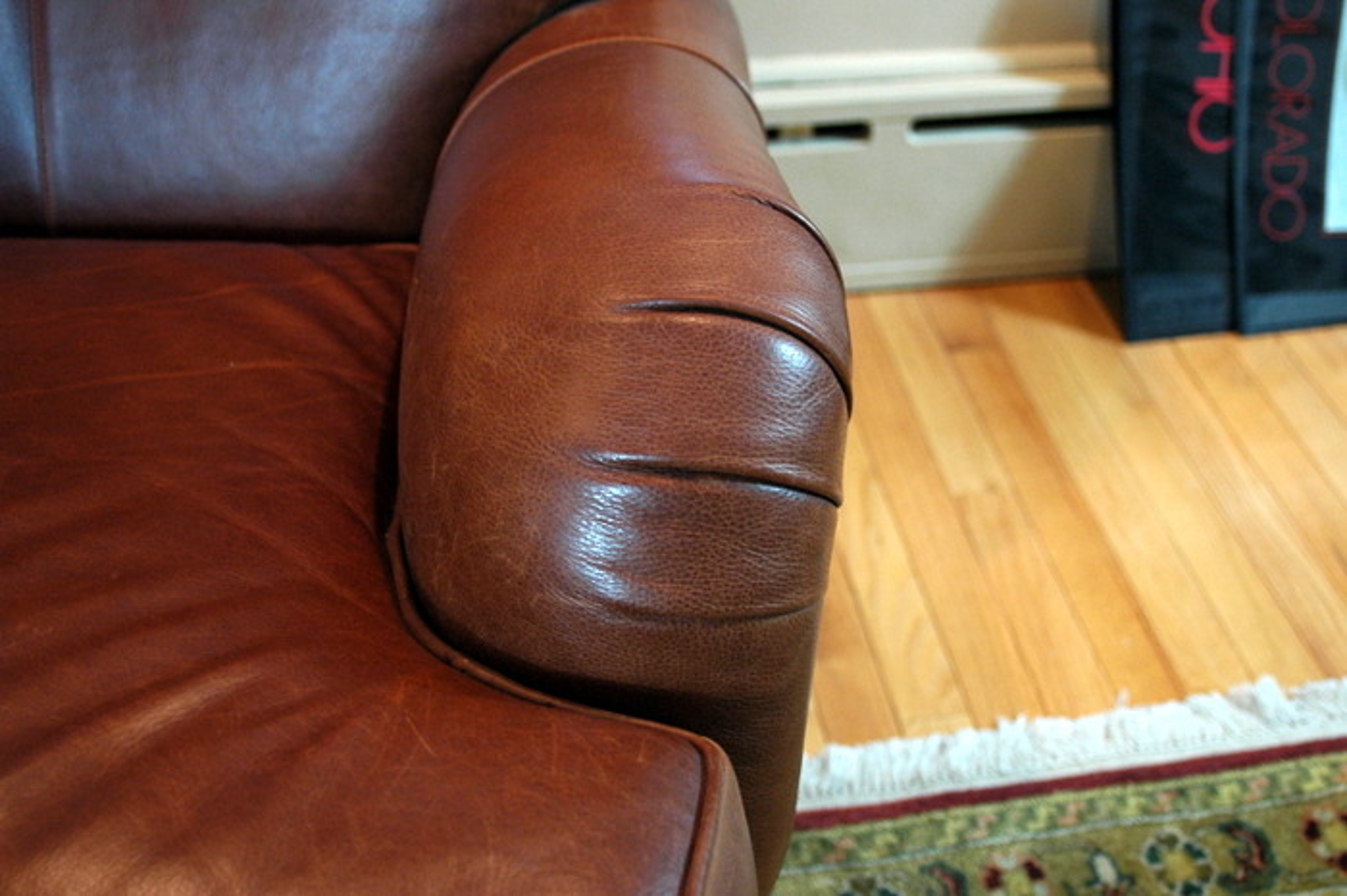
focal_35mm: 42
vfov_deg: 31.9
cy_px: 448
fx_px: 1571
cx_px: 674
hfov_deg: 46.4
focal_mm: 28
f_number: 3.5
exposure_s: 1/30
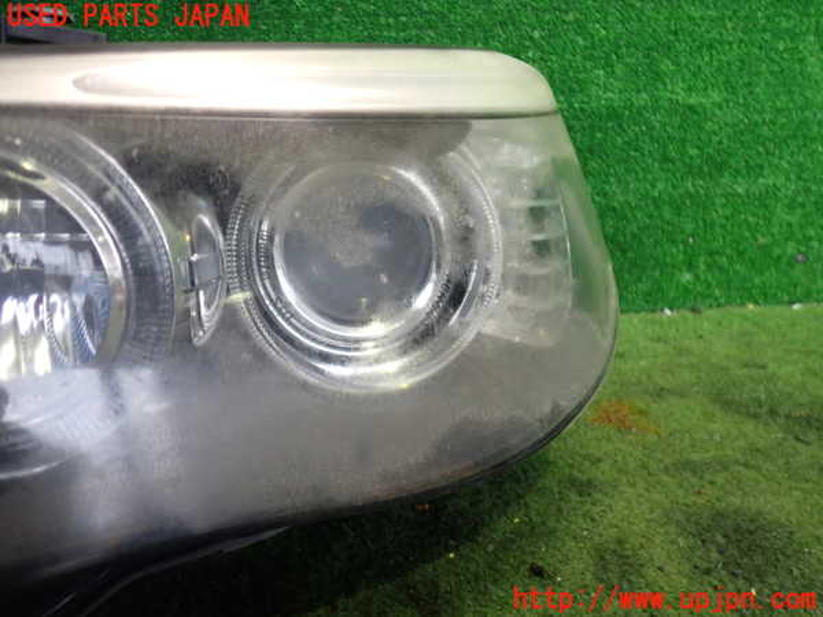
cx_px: 412
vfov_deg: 46.8
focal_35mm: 30
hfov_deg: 60.0
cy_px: 308
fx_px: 713
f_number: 2.3
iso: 200
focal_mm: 5.4
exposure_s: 1/30
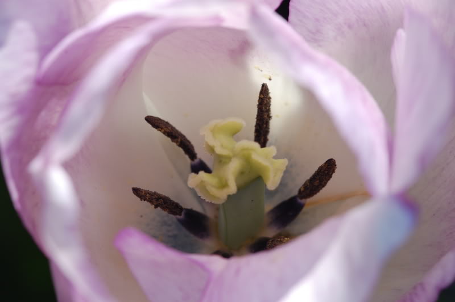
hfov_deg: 13.1
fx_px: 1989
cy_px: 151
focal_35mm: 158
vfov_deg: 8.7
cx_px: 228
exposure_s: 1/125
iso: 280
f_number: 8
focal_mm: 105
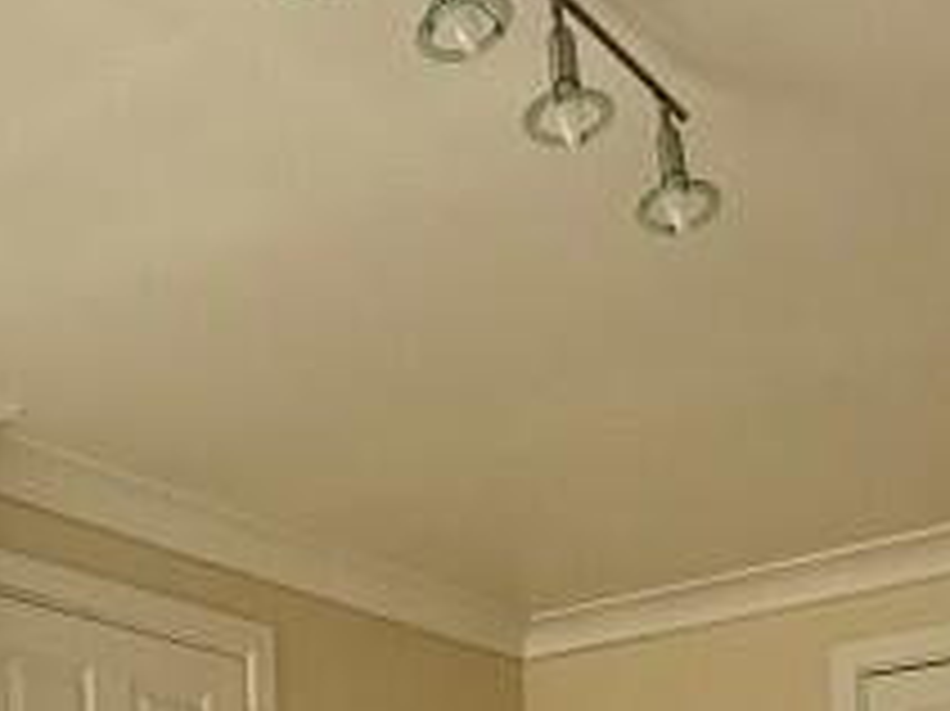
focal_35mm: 68
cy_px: 1125
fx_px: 1865
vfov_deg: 18.6
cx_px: 495
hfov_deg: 28.6
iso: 50
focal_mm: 2.22
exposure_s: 1/137
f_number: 2.2
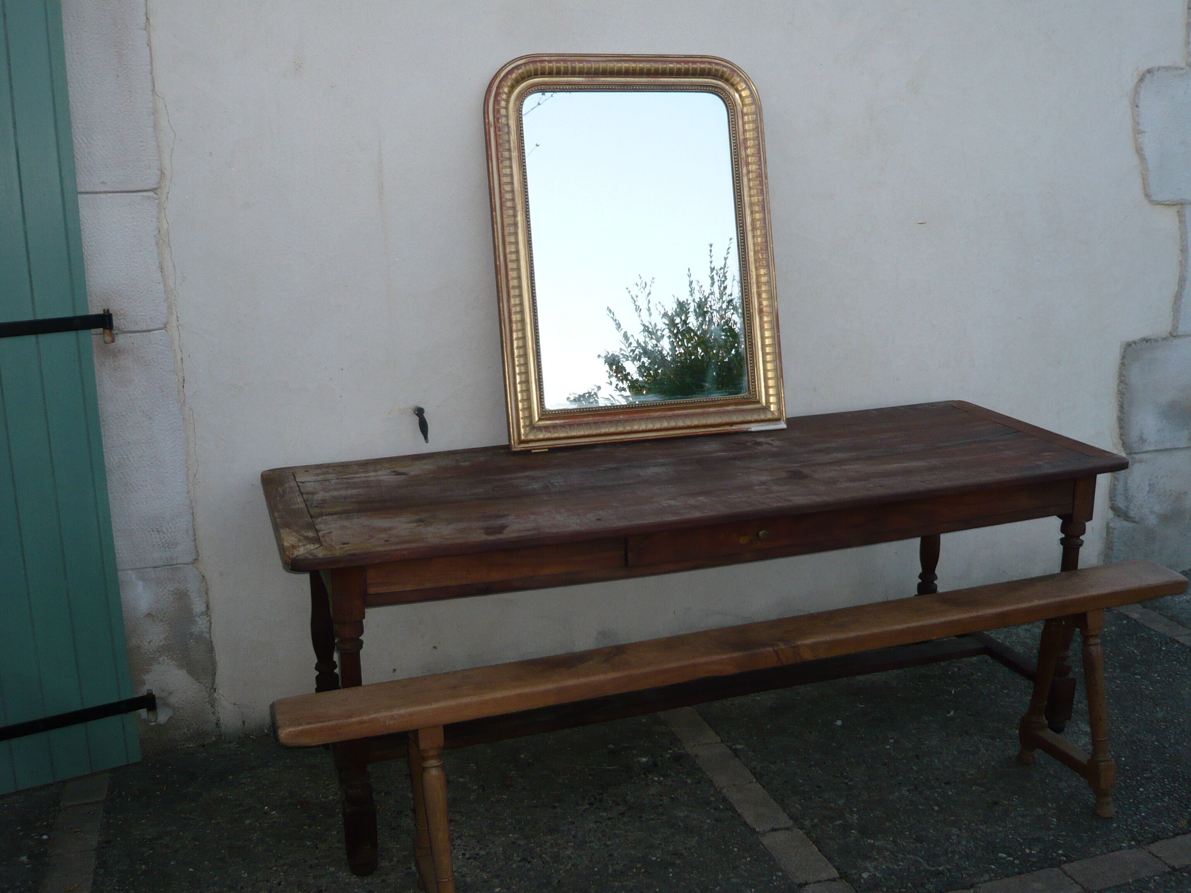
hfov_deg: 51.4
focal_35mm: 36
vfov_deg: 39.7
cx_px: 596
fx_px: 1239
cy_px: 446
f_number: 3.1
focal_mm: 5.8
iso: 100
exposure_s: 1/80
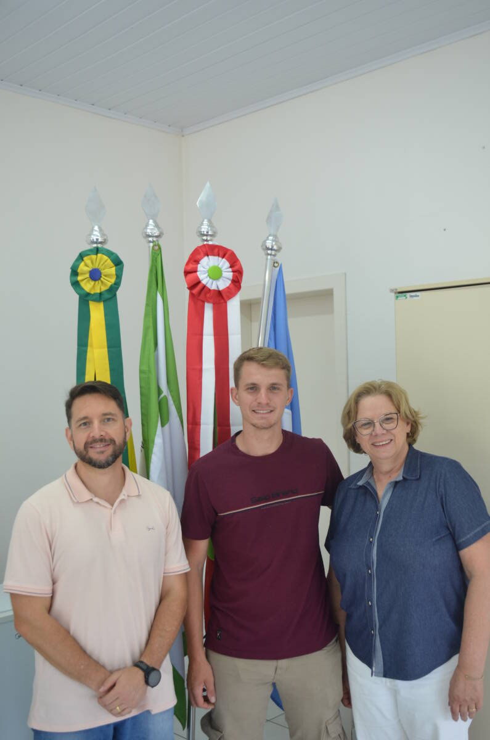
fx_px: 769
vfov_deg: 51.4
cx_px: 245
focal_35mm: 38
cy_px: 370
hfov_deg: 35.3
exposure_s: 1/60
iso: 400
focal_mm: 25
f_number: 4
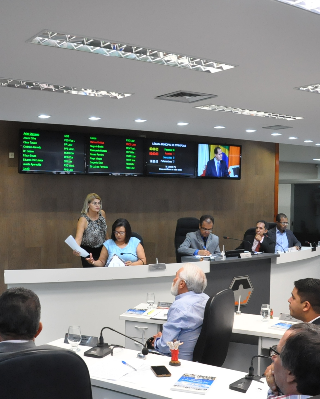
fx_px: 521
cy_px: 221
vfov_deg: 41.9
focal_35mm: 44
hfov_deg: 34.1
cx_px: 135
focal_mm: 18
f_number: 5.6
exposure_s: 1/125
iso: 2000
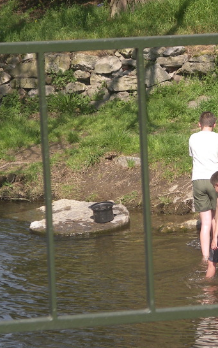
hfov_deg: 4.2
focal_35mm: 310
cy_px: 180
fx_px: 2948
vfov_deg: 6.8
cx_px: 205
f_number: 5
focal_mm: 32.5
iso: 80
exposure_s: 1/250
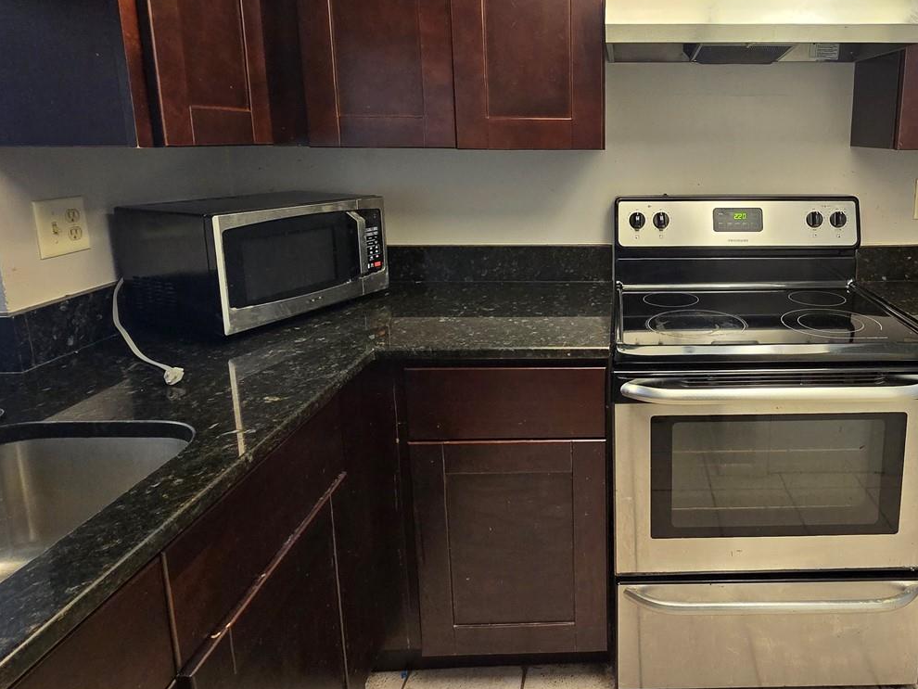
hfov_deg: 76.1
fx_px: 557
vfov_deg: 61.9
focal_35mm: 21
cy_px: 230
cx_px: 622
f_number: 2.2
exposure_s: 1/60
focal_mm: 2.2
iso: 320
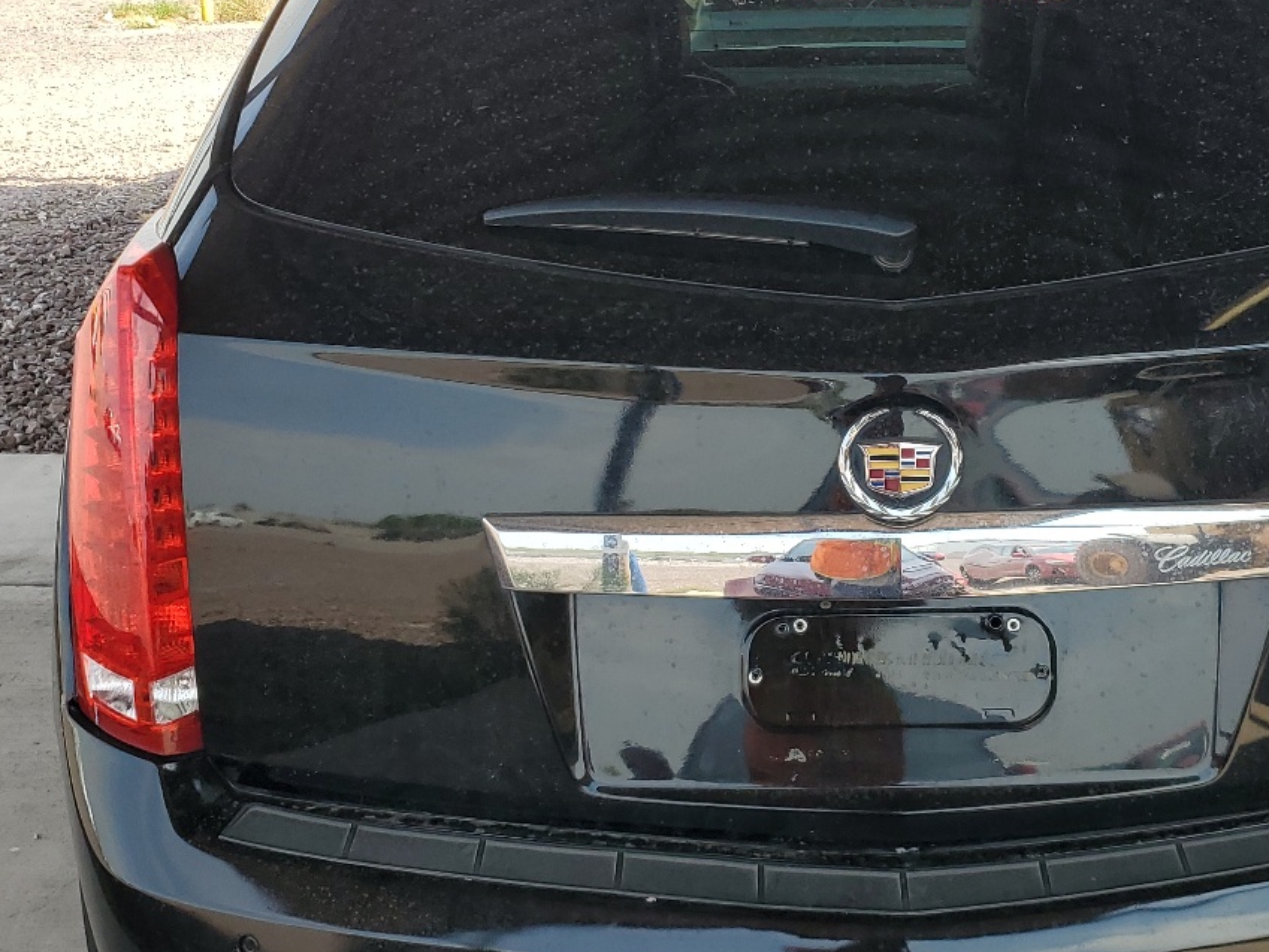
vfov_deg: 29.7
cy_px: 477
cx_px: 864
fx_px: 1797
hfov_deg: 38.4
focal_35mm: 49
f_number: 1.5
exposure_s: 1/1000
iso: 50
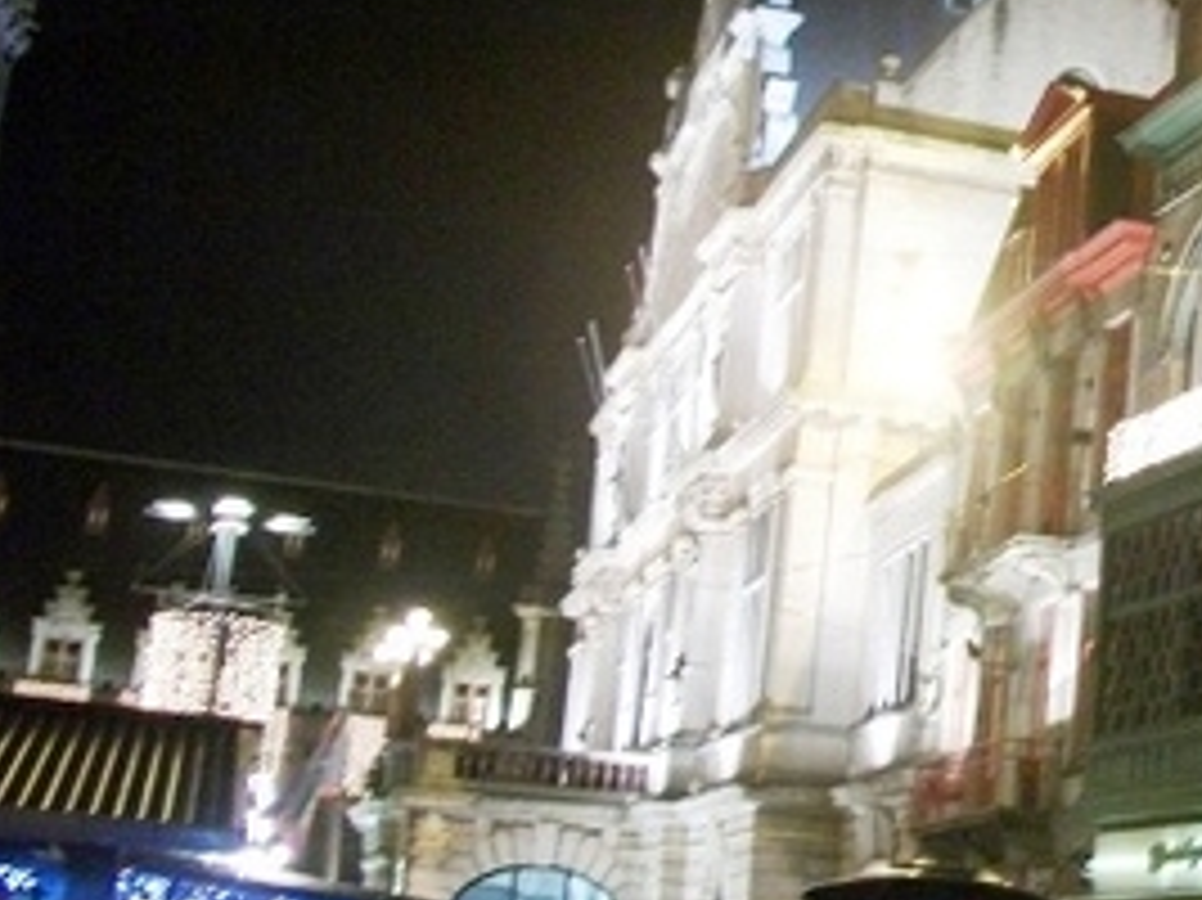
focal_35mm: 72
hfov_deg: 25.2
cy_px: 346
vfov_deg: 20.4
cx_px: 1306
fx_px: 2499
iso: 160
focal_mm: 5.7
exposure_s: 1/8
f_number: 2.9
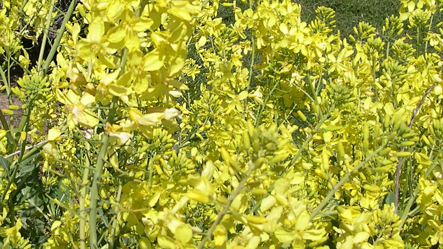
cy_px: 34
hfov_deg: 24.8
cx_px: 133
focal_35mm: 85
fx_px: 998
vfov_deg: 14.1
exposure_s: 1/292
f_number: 7.6
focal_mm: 8
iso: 100
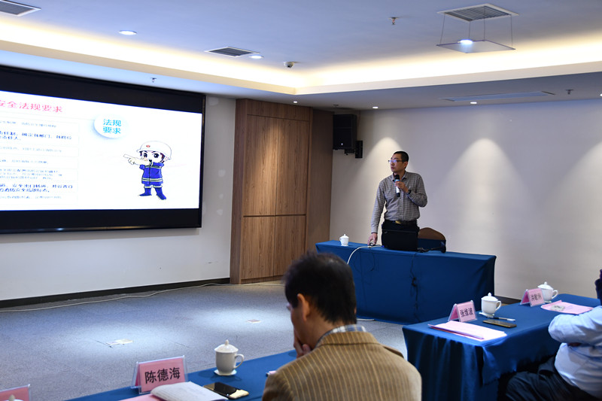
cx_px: 301
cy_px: 200
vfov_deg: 33.4
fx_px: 669
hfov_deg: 48.5
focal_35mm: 40
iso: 450
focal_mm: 27
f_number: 4
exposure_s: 1/40
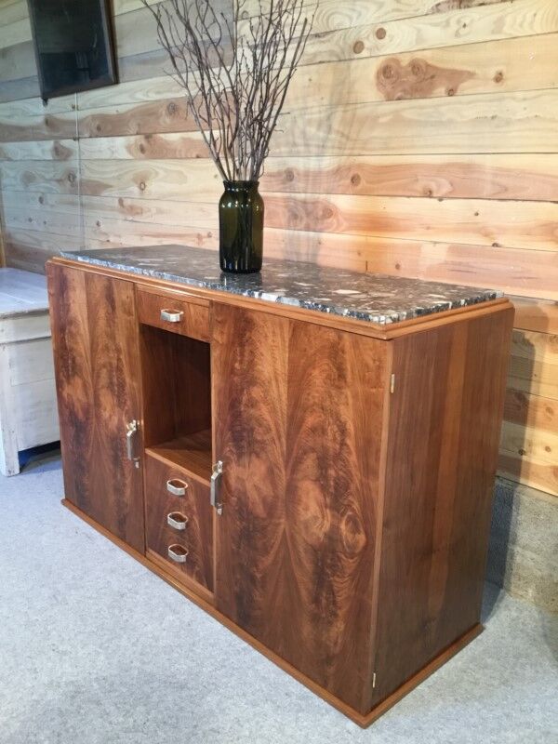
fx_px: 666
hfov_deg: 45.4
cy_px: 372
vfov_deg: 58.4
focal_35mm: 31
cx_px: 279
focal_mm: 3.3
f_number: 2.4
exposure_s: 1/33
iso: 160
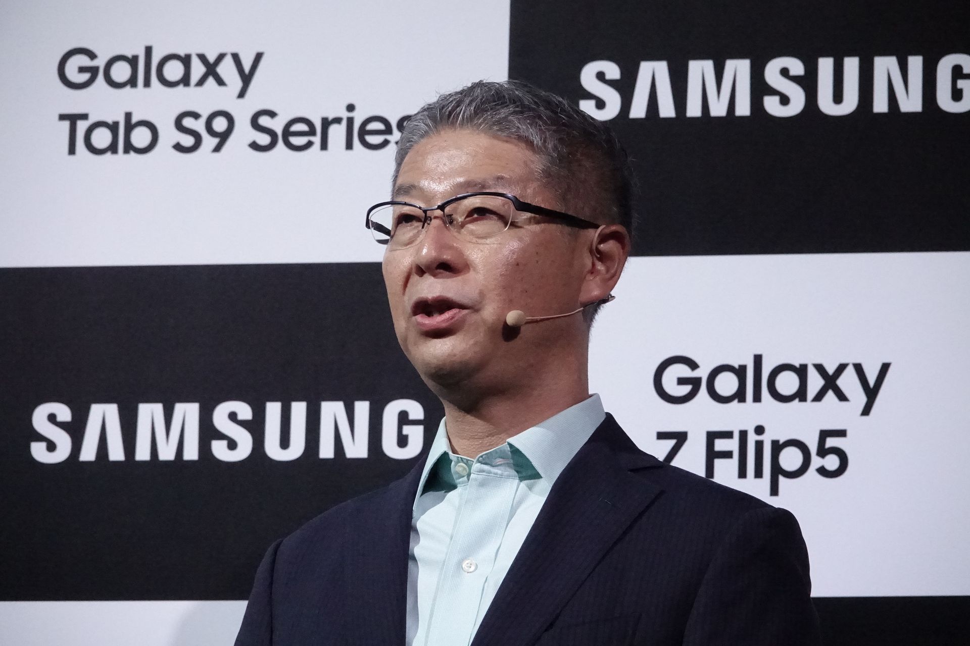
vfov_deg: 6.2
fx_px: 5954
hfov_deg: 9.3
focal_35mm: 221
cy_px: 323
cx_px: 485
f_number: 4
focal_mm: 81.1
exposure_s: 1/800
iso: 6400
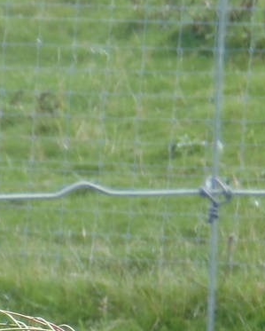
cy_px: 409
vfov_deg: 2.9
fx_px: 6512
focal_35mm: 665
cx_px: -306
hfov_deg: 2.3
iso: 64
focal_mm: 29.4
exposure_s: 1/100
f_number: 4.8
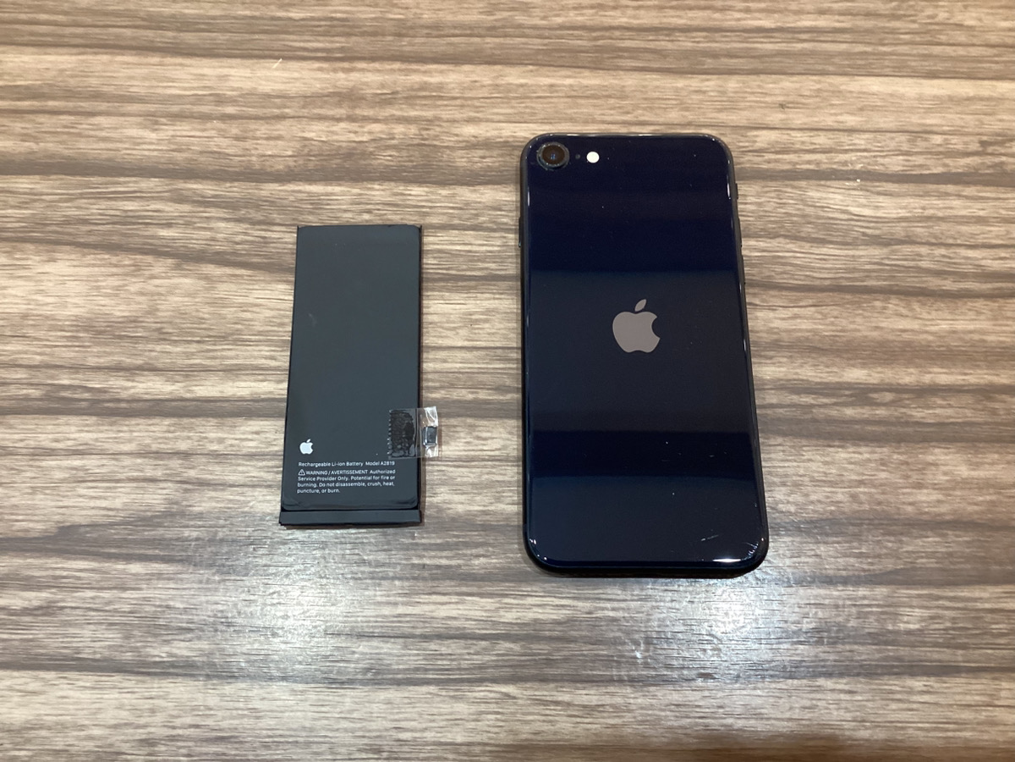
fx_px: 909
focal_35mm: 31
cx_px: 508
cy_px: 381
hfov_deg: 58.4
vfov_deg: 45.4
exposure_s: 1/50
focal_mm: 3.3
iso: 250
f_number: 2.4
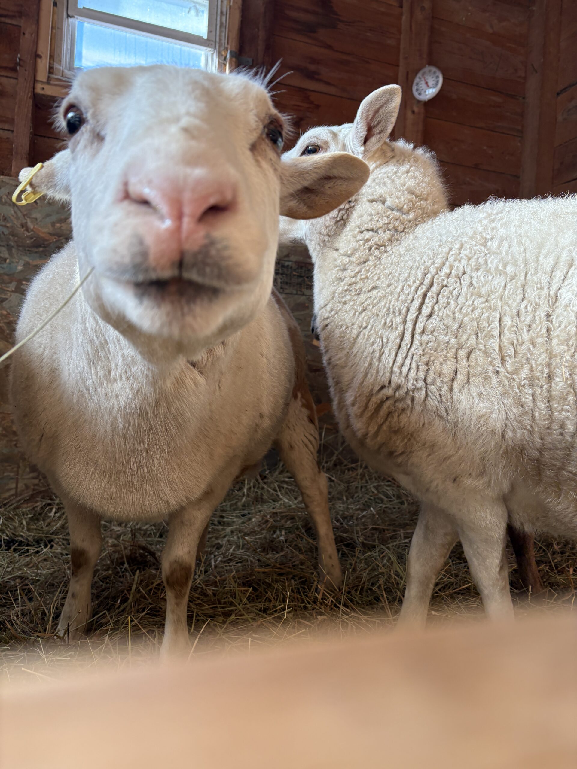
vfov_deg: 67.3
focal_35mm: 26
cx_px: 288
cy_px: 384
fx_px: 578
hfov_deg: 53.1
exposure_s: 1/121
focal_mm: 5.96
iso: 80
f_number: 1.6
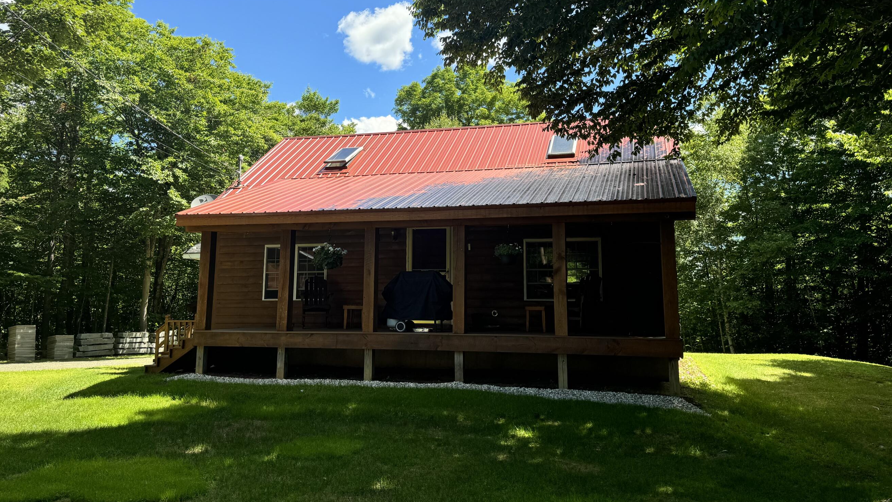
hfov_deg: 64.3
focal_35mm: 30
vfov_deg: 38.8
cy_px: 199
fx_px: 710
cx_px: 434
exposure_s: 1/1151
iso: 80
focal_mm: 6.76
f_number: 1.78
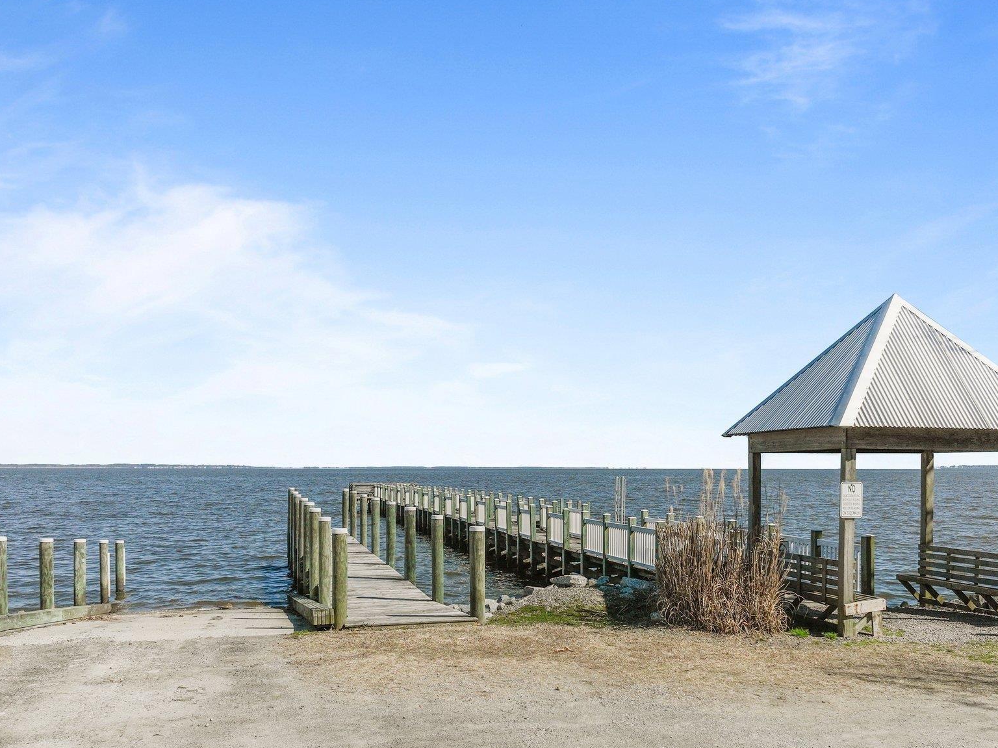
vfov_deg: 43.6
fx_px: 922
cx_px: 548
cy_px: 493
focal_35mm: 32
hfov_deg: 56.7
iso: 100
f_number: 3.5
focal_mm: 12.29
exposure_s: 1/8000
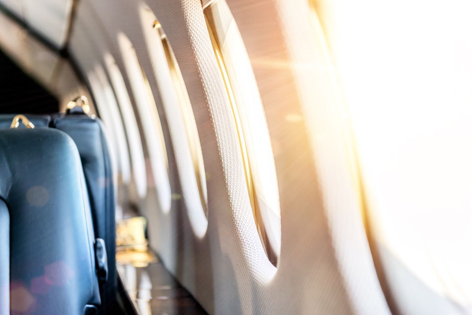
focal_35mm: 72
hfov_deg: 28.1
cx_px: 232
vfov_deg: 18.9
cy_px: 159
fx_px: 944
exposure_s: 1/30
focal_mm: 70
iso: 50
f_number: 2.8
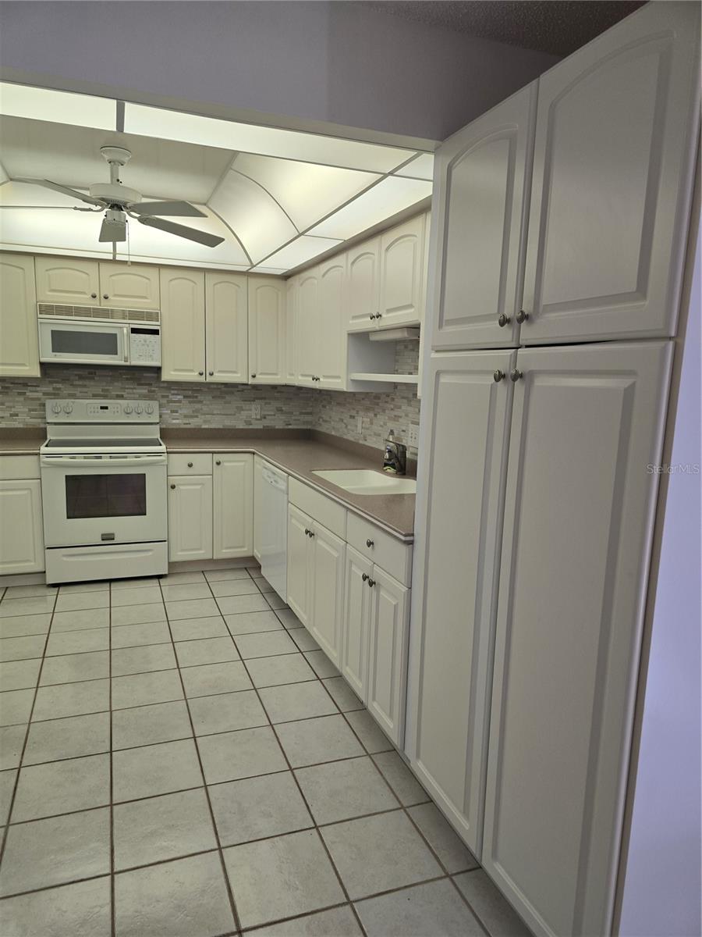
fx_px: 622
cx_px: 351
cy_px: 468
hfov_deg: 58.9
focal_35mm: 23
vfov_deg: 73.9
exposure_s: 1/120
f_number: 1.7
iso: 100
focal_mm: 6.3
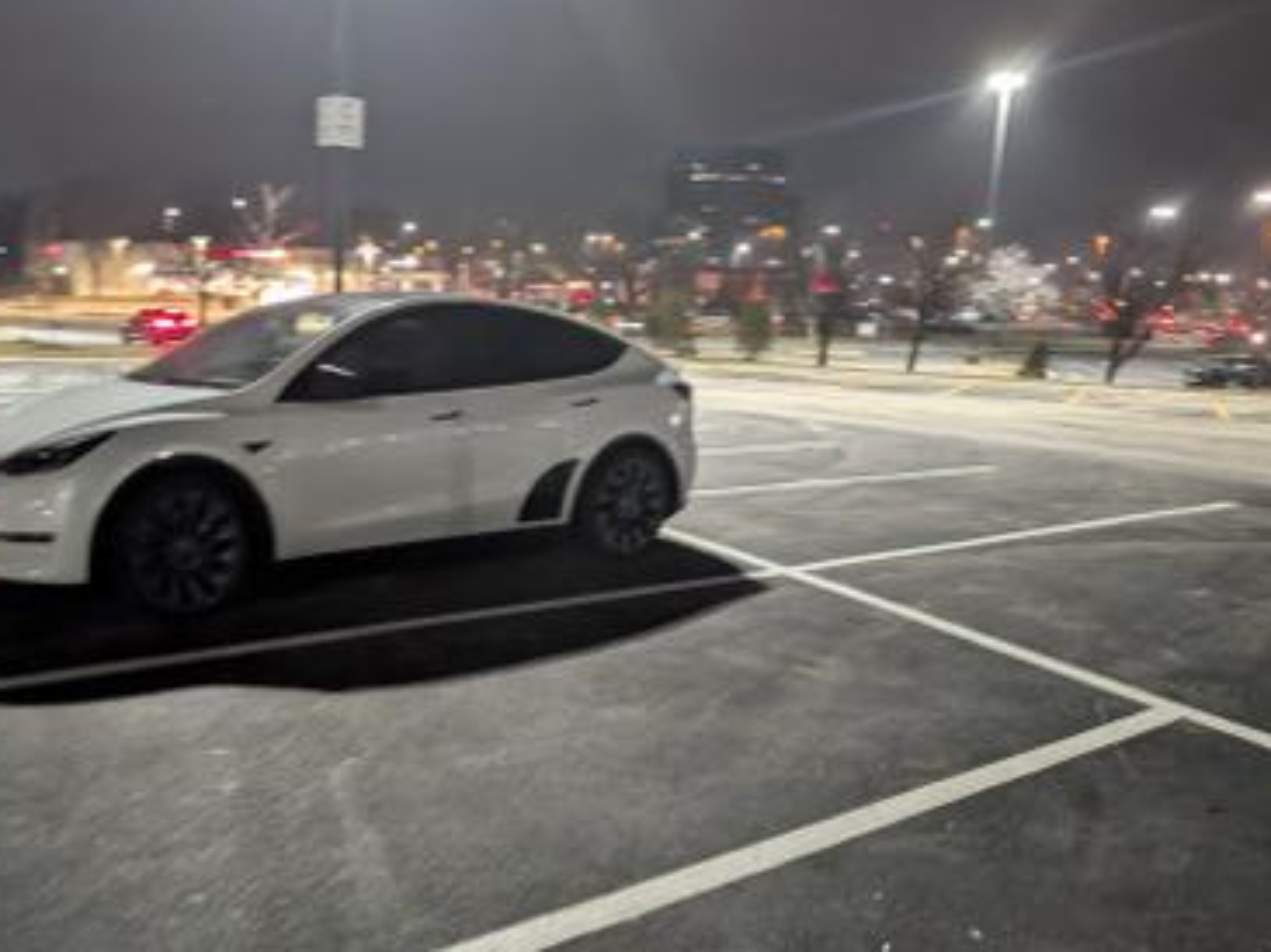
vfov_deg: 42.7
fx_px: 1211
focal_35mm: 33
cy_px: 559
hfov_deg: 54.9
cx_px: 490
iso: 1139
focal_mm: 6.9
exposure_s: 1/37
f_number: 1.68
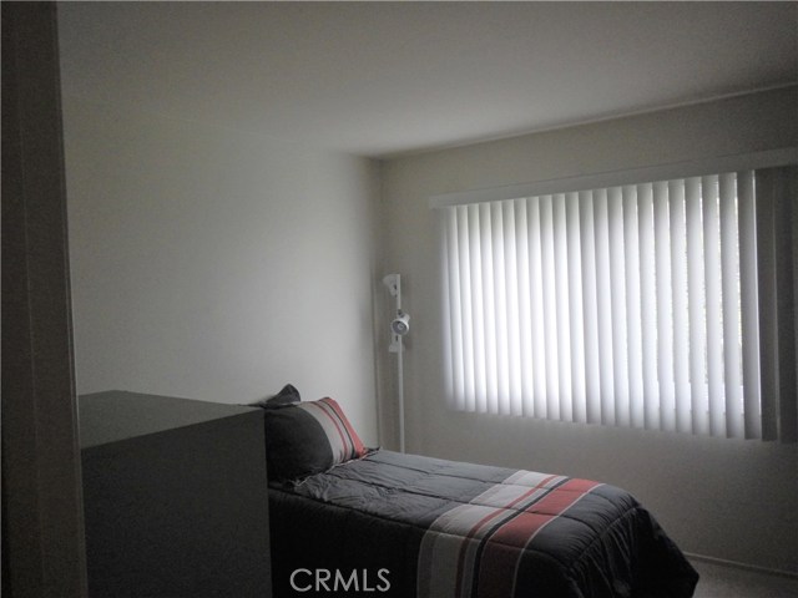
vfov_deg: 49.7
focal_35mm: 28
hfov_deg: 63.4
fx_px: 645
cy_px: 299
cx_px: 399
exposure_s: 1/60
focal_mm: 5
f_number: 3.9
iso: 400
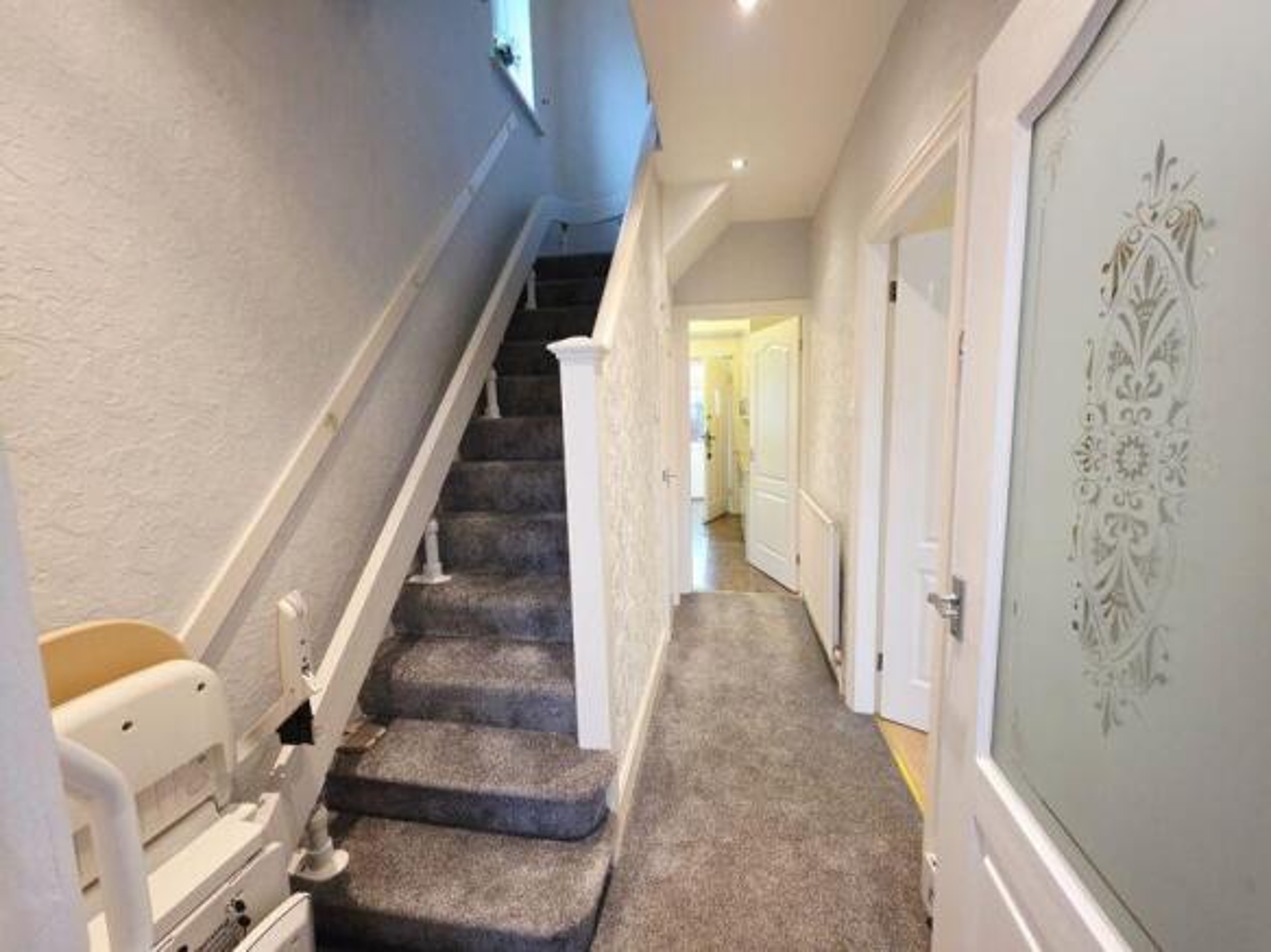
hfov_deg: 106.2
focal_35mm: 13
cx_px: 636
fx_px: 477
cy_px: 476
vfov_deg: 89.9
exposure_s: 1/50
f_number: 1.9
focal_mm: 2.2
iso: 400
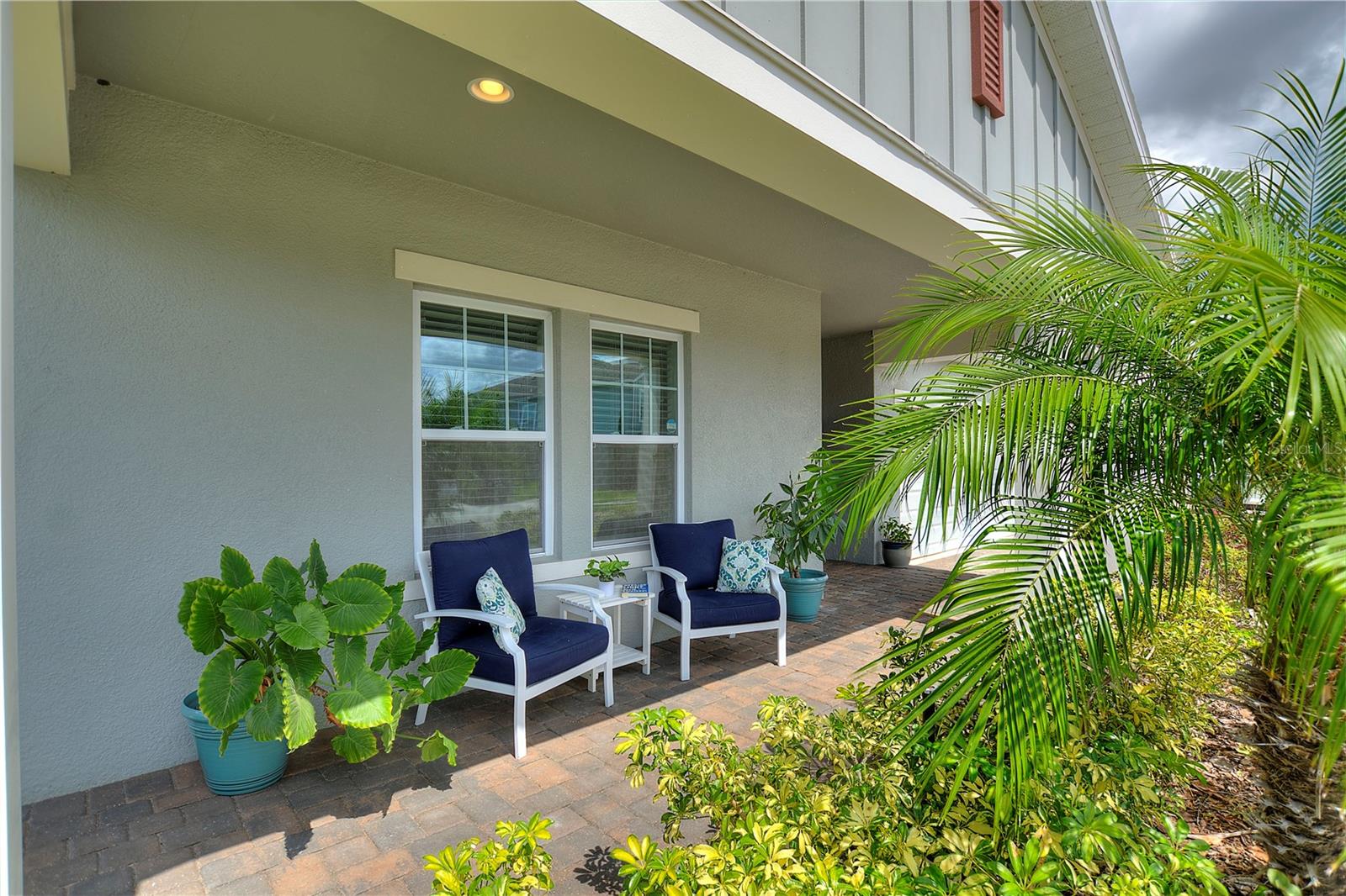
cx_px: 673
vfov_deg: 77.3
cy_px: 448
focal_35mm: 15
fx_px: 561
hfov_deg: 100.4
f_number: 4.5
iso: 100
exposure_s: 1/400
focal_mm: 10
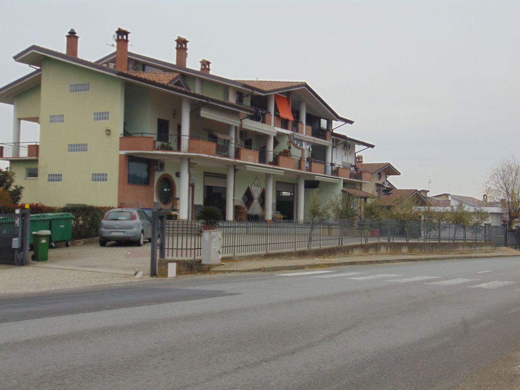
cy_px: 195
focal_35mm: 50
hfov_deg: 38.2
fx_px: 751
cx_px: 260
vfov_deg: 29.1
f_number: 3.5
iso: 80
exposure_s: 1/80
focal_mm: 9
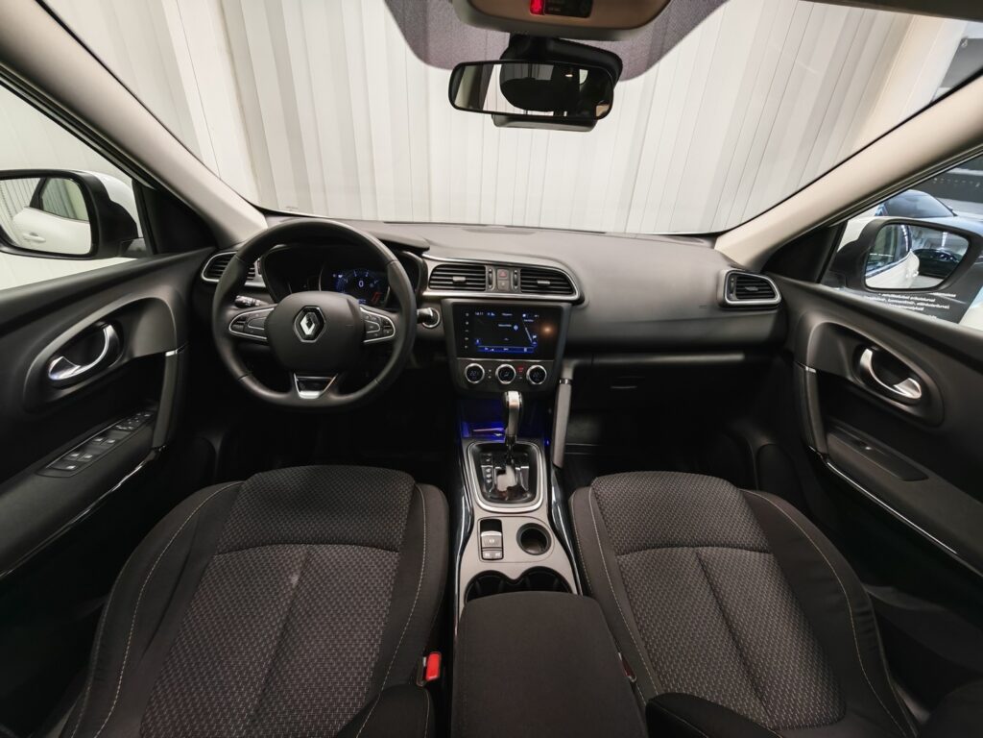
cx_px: 492
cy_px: 369
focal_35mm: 13
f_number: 2
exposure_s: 1/33
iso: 250
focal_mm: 1.82
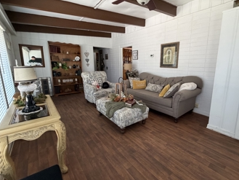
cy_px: 86
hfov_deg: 90.3
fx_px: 117
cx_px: 139
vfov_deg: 74.7
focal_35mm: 17
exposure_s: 1/99
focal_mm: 2.22
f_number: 2.2
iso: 320
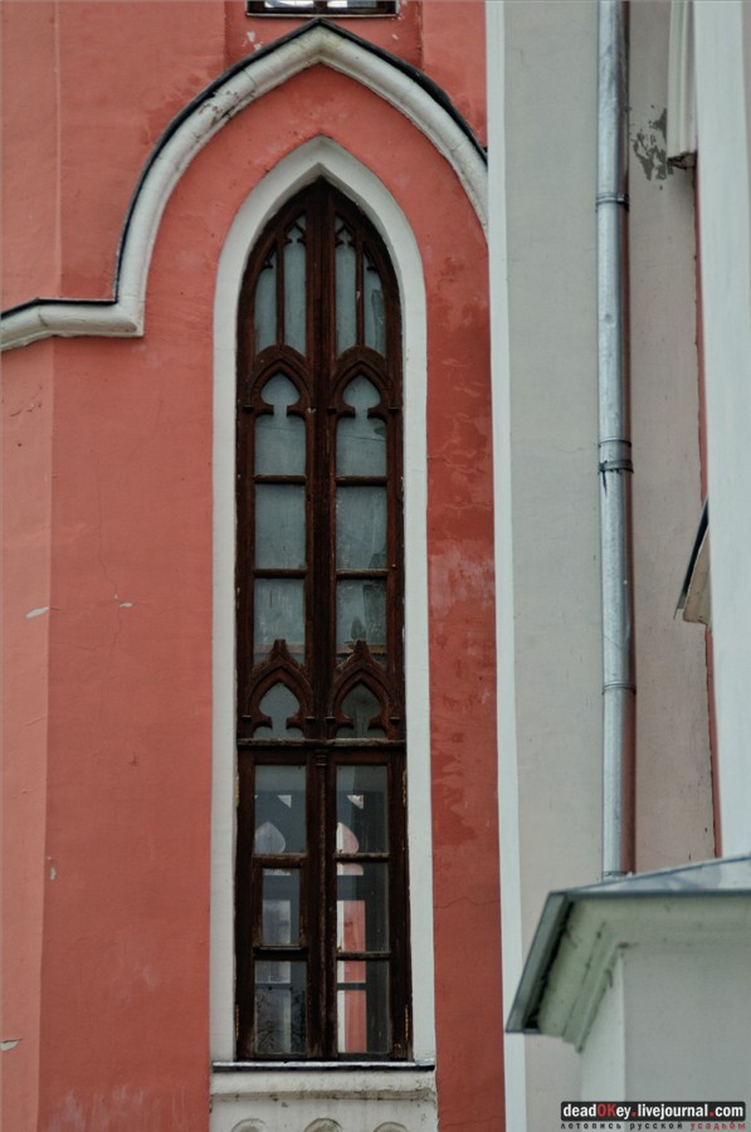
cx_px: 376
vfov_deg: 13.4
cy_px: 566
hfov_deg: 8.9
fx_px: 4804
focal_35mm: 153
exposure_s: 1/320
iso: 320
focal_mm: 102
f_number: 5.6
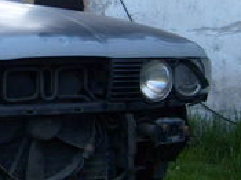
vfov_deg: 11.6
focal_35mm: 128
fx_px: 891
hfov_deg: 14.3
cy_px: 71
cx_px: -136
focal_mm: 5.8
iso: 80
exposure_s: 1/350
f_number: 2.8
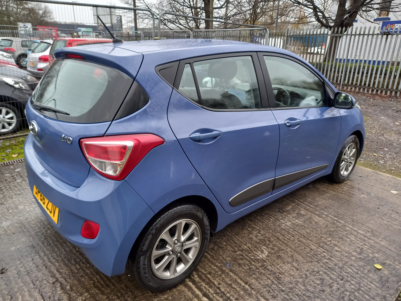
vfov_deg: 54.9
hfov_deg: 69.4
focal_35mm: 25
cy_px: 150
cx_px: 200
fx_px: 290
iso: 160
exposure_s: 1/60
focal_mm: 4.6
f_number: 2
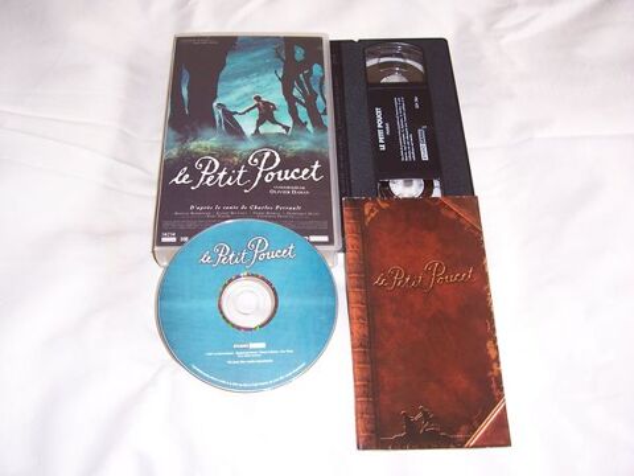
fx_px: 623
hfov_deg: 54.0
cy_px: 238
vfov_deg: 41.8
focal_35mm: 34
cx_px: 317
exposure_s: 1/90
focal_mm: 5.6
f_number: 2.7
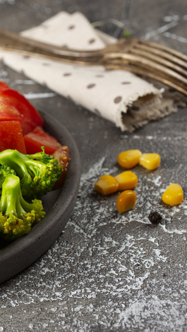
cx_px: -54
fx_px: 696
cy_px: 166
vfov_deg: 26.8
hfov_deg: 14.7
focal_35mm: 79
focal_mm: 50
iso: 100
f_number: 8
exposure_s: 1/250
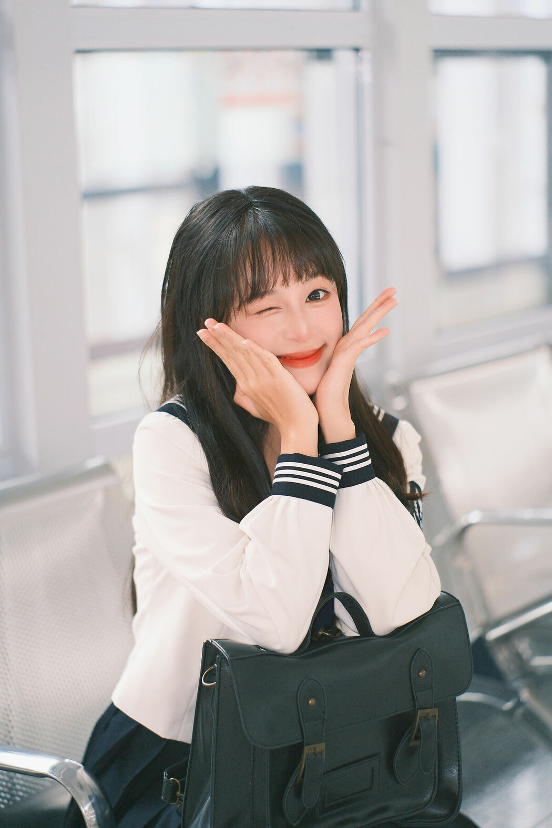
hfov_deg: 18.2
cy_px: 414
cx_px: 276
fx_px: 1725
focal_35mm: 75
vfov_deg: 27.0
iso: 1250
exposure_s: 1/100
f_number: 1.4
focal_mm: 50
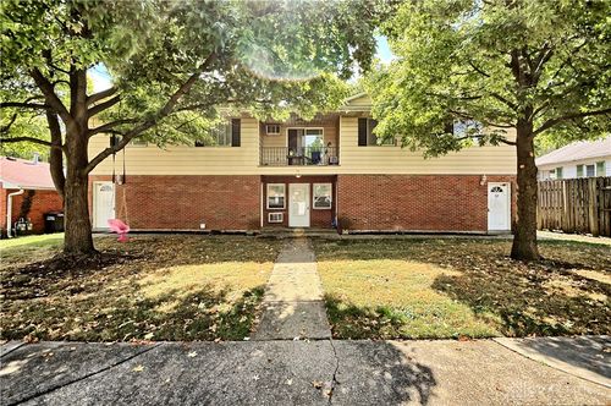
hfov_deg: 100.5
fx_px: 254
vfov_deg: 77.2
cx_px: 306
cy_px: 203
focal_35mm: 15
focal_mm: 10
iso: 100
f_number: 8
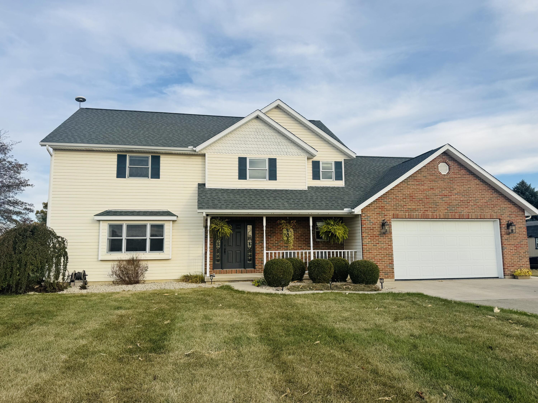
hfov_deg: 71.6
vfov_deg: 56.8
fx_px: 373
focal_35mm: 24
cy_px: 202
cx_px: 269
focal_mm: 6.76
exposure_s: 1/2604
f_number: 1.78
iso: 80
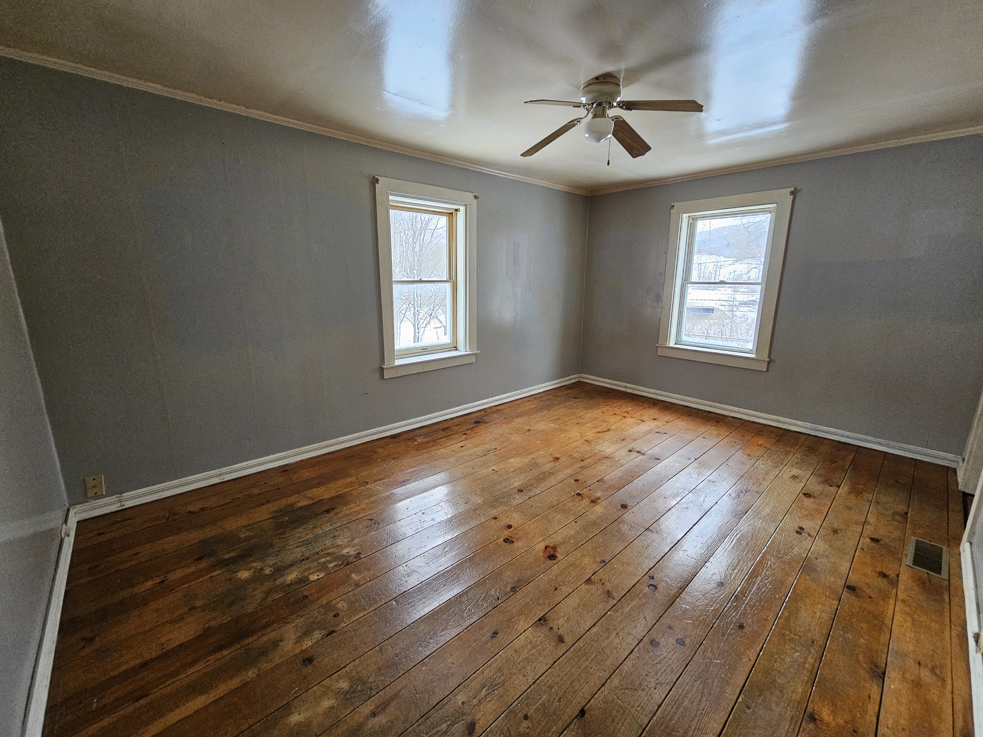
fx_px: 369
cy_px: 368
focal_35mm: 13
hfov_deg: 106.2
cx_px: 492
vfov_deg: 89.9
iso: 320
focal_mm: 2.2
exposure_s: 1/60
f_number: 2.2
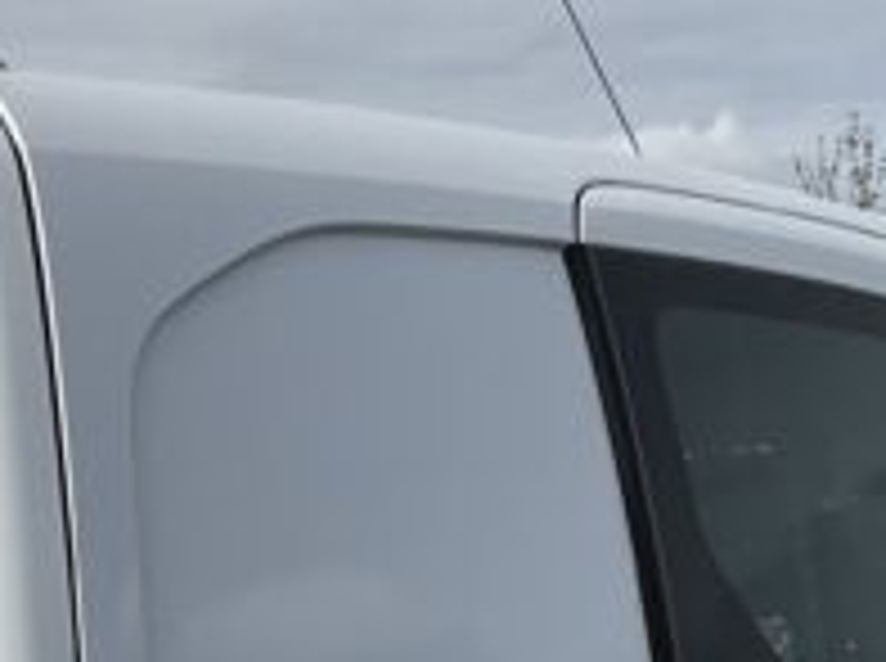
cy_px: 1054
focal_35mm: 118
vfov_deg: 11.8
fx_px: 3015
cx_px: 355
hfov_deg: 16.7
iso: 25
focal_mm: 3
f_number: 1.8
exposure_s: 1/6536
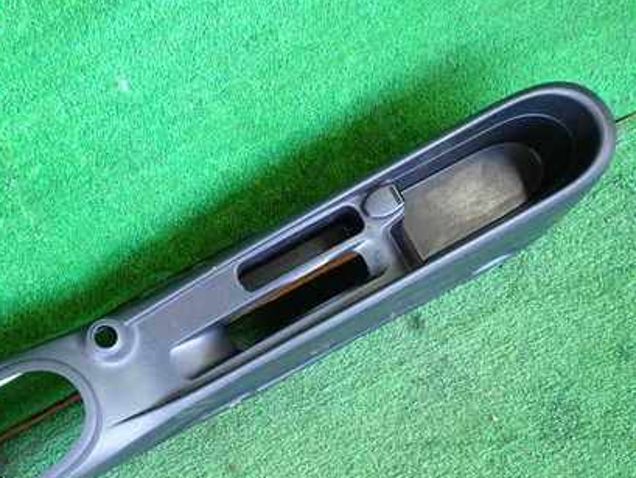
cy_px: 341
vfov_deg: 32.4
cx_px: 174
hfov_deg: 41.9
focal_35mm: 44
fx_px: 809
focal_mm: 5.4
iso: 800
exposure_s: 1/125
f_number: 2.3
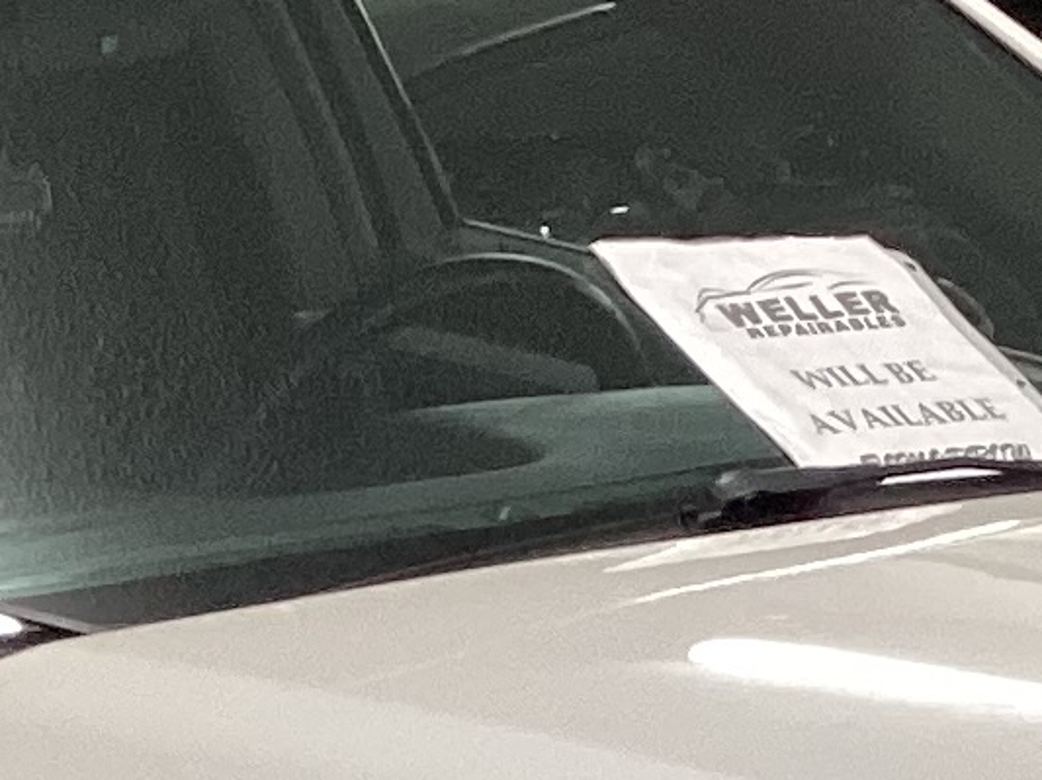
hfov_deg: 10.4
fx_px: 5715
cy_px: 1429
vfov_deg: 7.6
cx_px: 477
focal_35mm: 190
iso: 125
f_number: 2.4
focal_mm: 3.3
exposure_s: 1/60
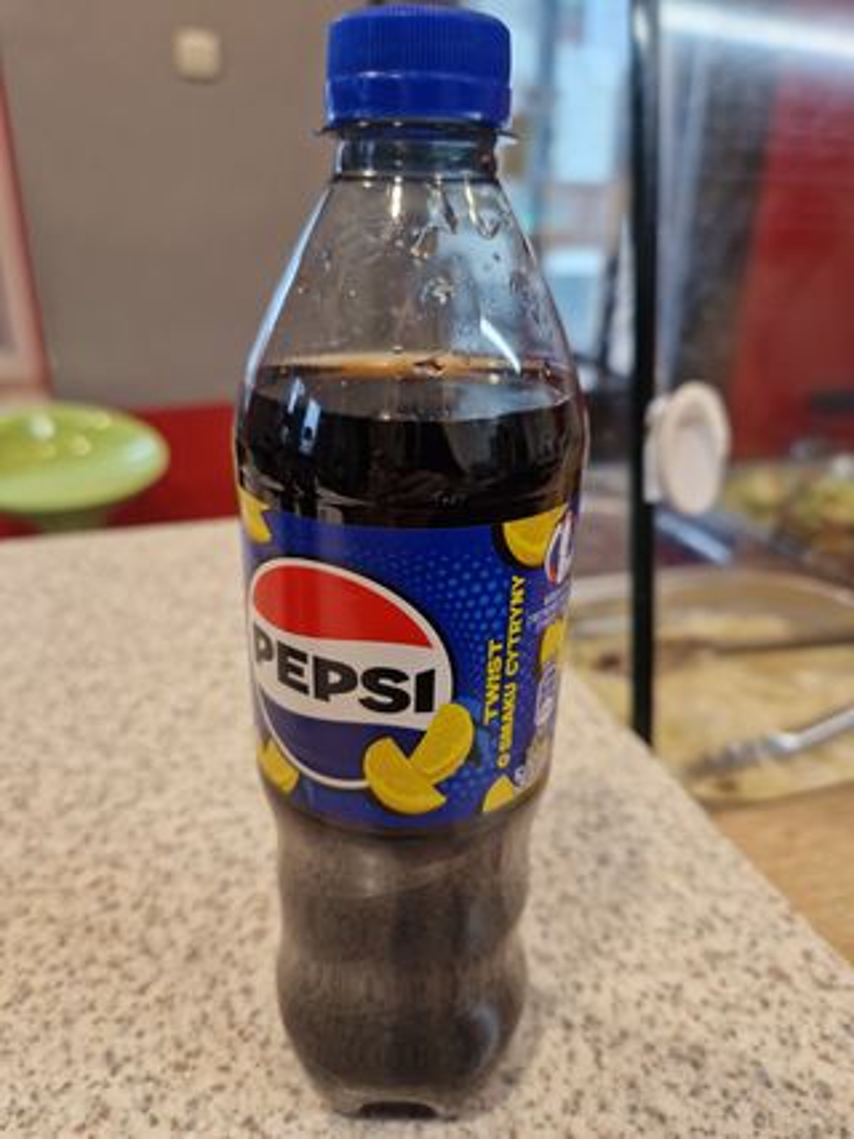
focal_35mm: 23
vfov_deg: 73.9
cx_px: 427
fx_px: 757
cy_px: 570
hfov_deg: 58.9
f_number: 1.8
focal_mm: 5.4
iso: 250
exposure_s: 1/100
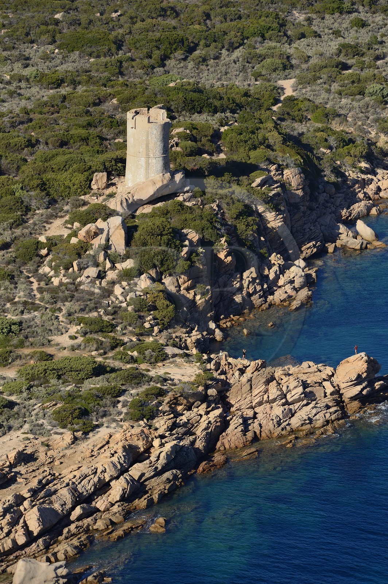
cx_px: 194
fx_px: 3239
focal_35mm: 200
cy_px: 292
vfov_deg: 10.3
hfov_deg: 6.9
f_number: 8
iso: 400
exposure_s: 1/1000
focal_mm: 200
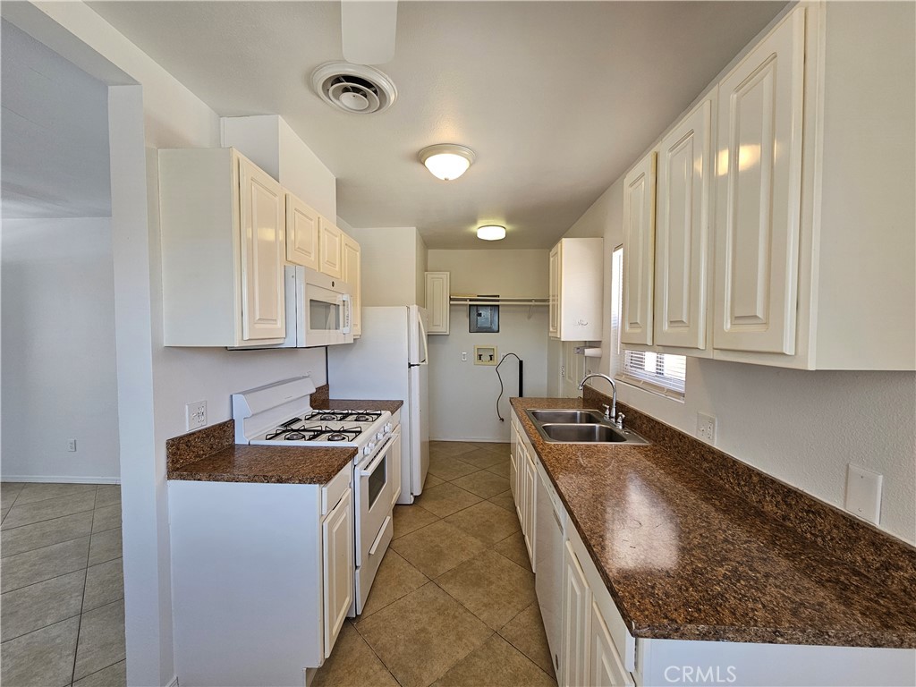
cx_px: 458
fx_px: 344
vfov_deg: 89.9
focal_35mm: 13
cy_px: 344
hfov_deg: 106.2
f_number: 2.2
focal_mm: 2.2
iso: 64
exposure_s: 1/60
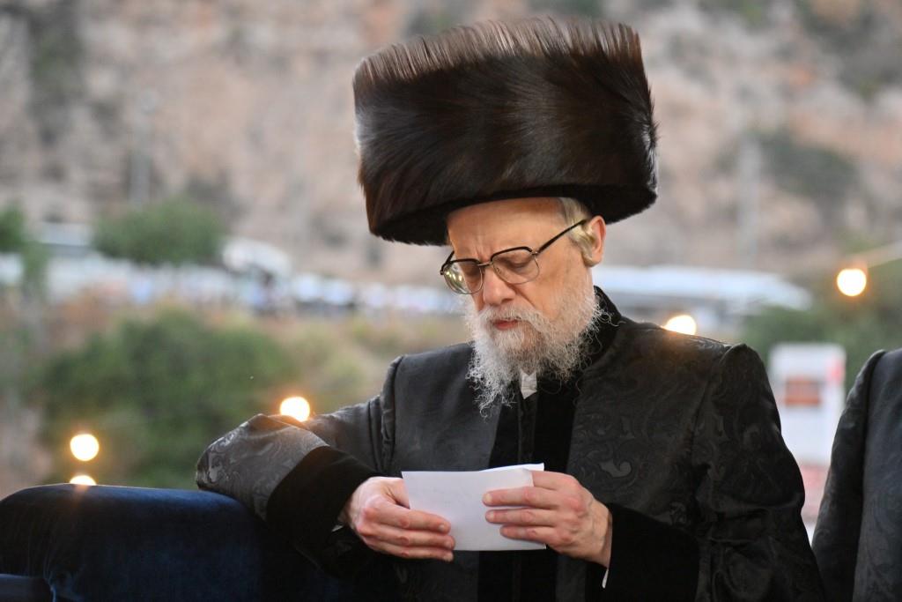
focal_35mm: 120
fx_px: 3007
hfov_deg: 17.1
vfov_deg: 11.4
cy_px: 301
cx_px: 451
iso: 1600
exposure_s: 1/160
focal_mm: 120
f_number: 4
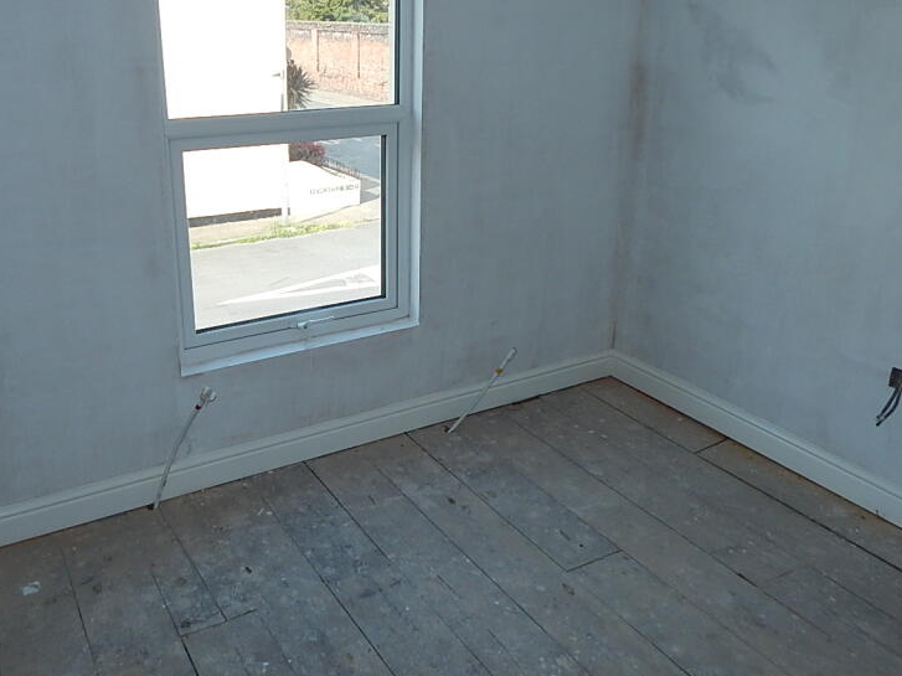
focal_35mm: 31
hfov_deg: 58.1
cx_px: 380
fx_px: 808
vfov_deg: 45.1
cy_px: 258
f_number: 3
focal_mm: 4
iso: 125
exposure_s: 1/250
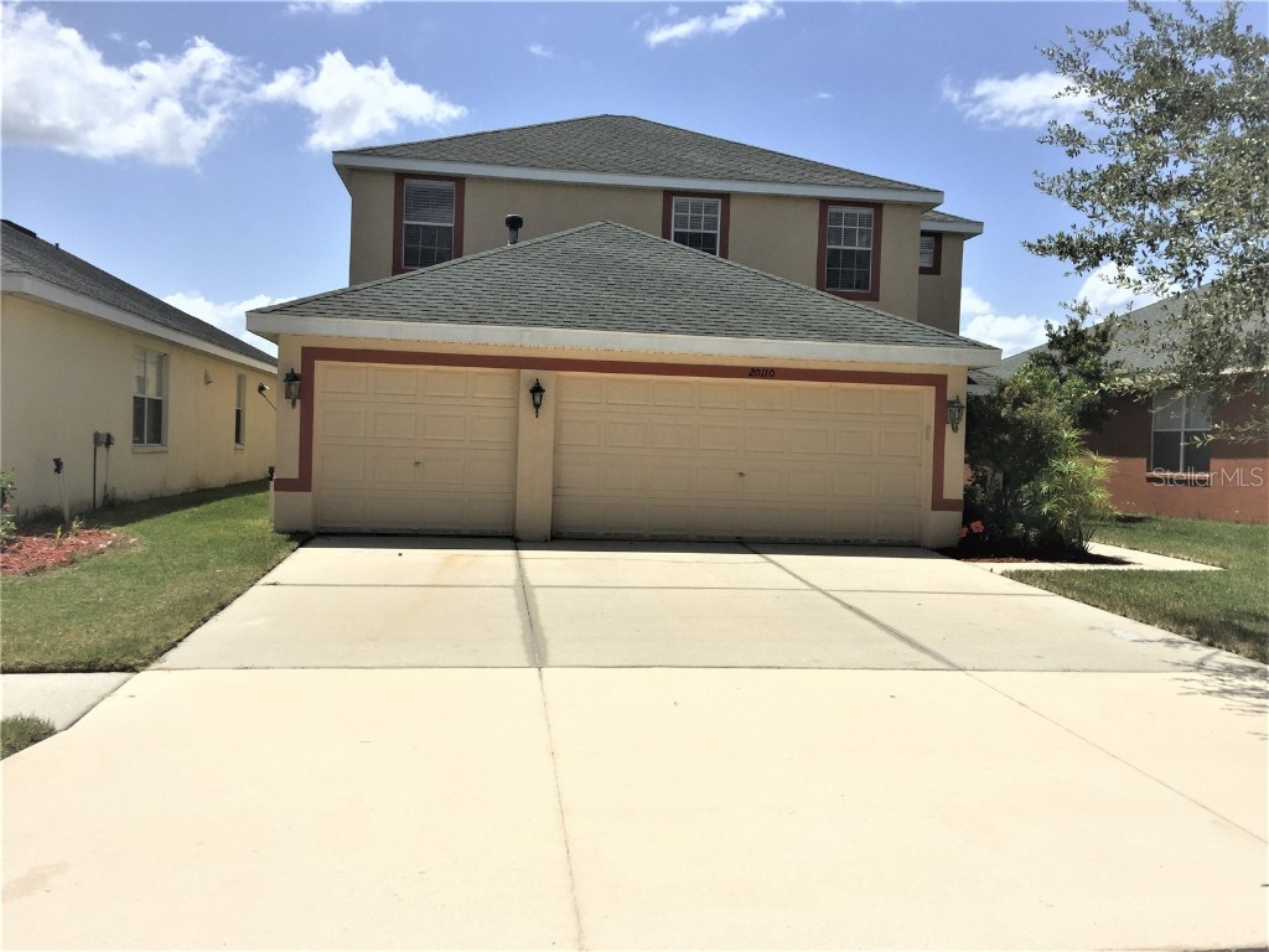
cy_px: 476
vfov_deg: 48.2
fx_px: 1063
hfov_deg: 61.7
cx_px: 634
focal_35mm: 29
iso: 32
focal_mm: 4.15
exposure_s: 1/3968
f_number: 2.2
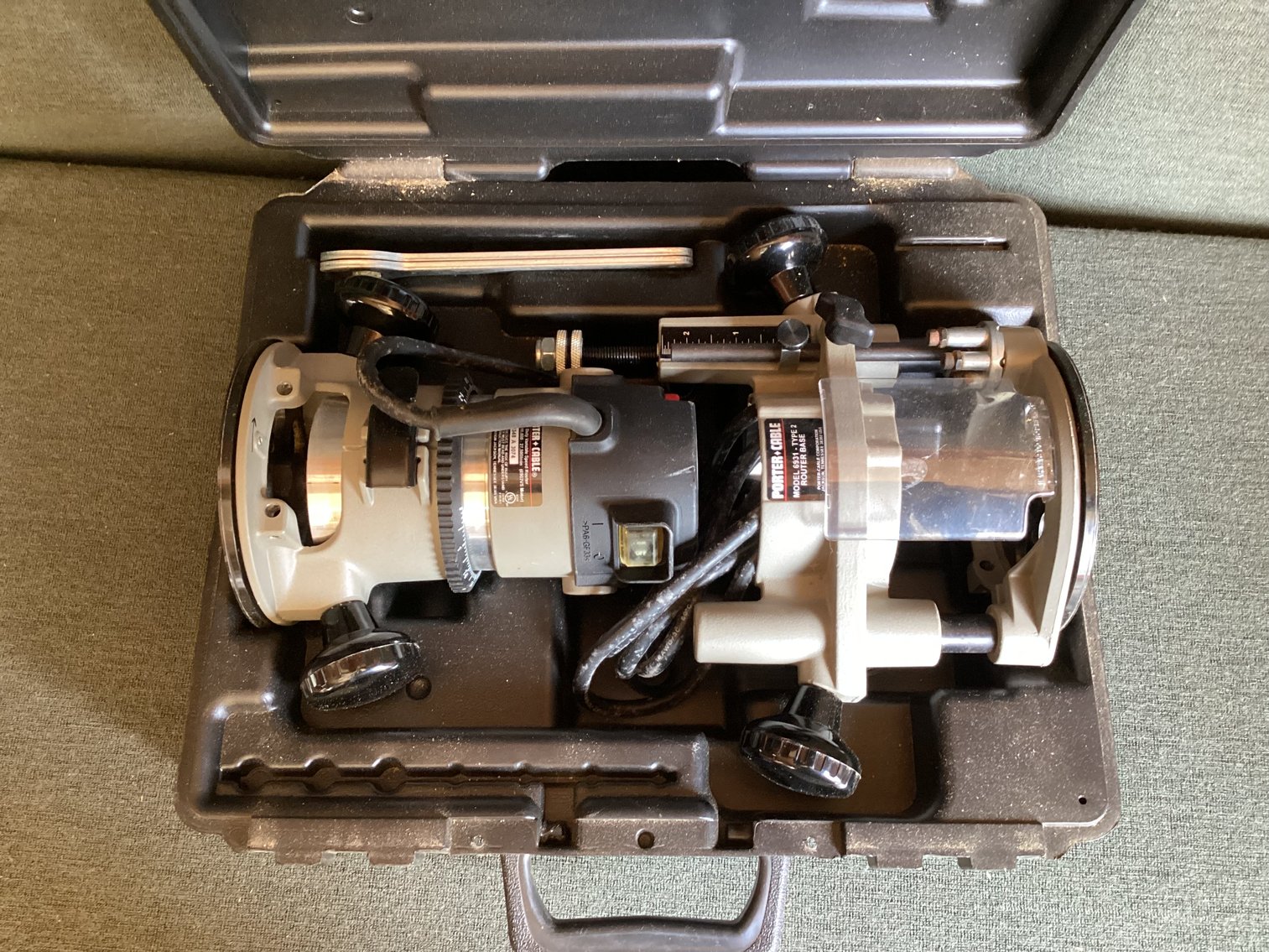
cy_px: 476
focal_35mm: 31
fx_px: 1137
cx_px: 634
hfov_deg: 58.3
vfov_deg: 45.4
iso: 400
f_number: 2.4
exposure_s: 1/60
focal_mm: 3.3
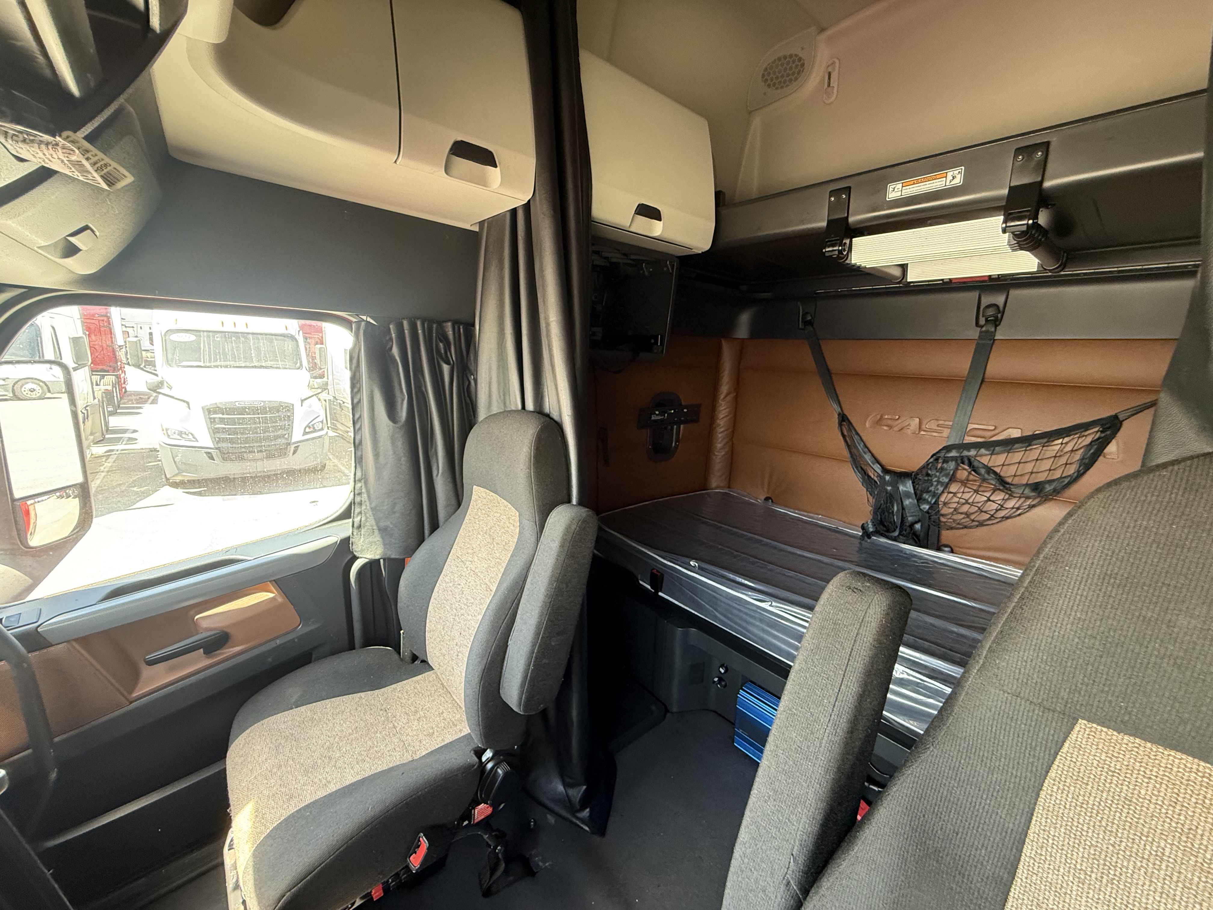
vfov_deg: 85.7
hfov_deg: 102.1
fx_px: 491
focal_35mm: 14
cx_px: 606
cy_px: 455
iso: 400
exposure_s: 1/60
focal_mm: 2.22
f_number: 2.2
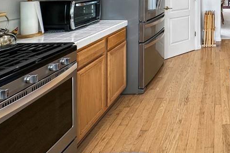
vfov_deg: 36.7
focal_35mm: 31
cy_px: -9
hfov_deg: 49.0
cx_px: 231
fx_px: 198
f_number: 2.2
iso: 160
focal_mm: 2.22
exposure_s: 1/60
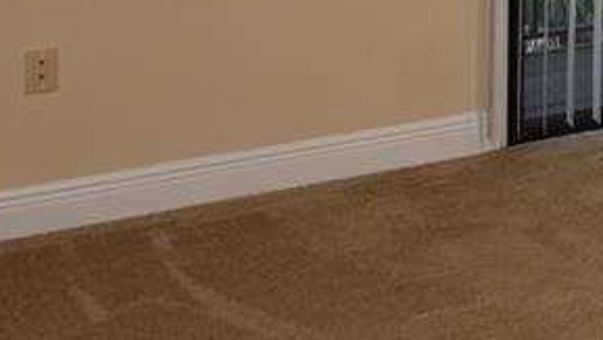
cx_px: 1045
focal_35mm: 87
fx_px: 1392
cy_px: -282
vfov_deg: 12.6
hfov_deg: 19.3
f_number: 4.5
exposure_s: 1/80
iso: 200
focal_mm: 10
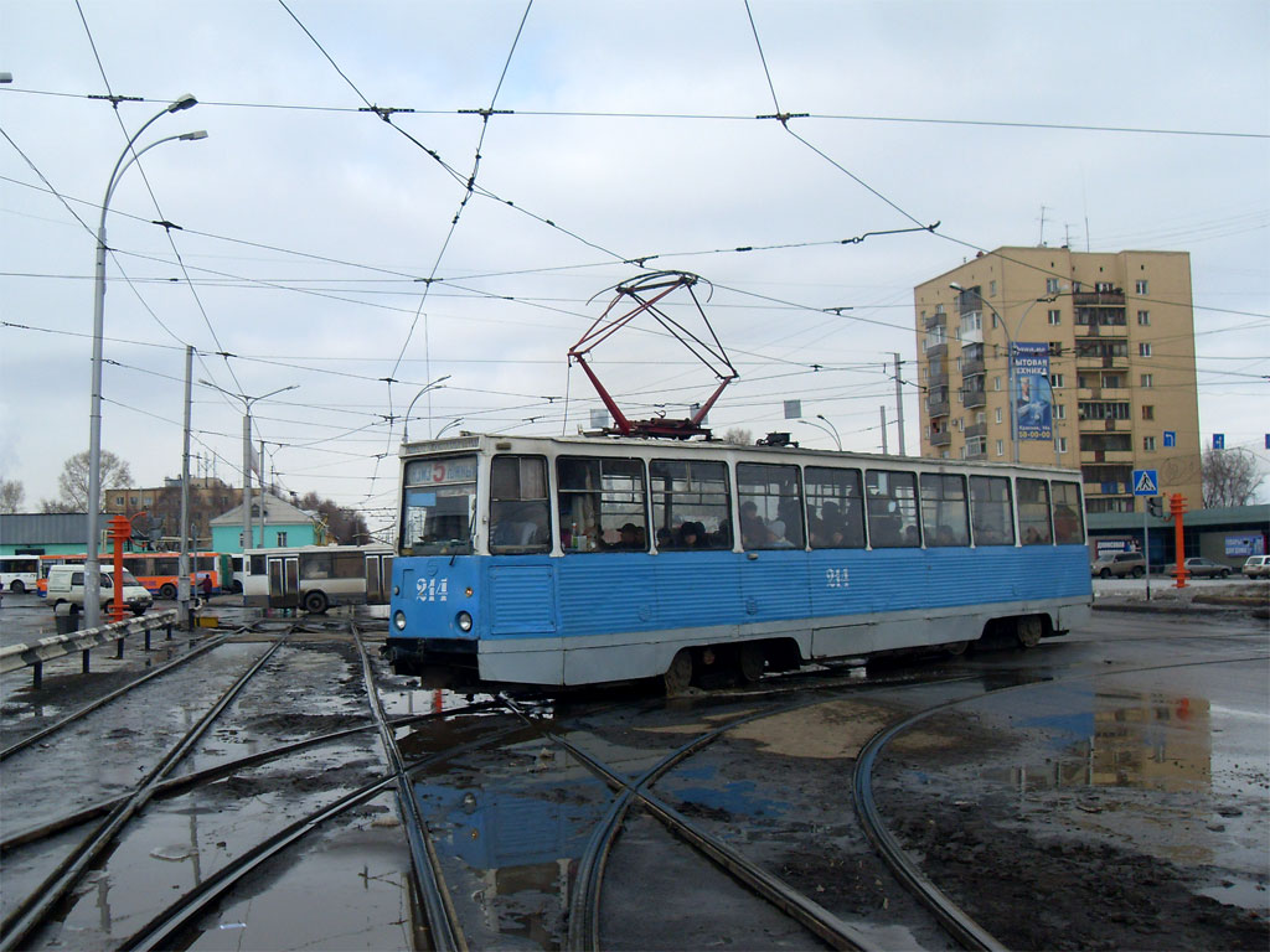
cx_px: 635
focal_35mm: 37
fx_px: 1357
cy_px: 476
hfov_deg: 50.1
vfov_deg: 38.7
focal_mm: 6.3
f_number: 7
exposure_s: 1/350
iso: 80
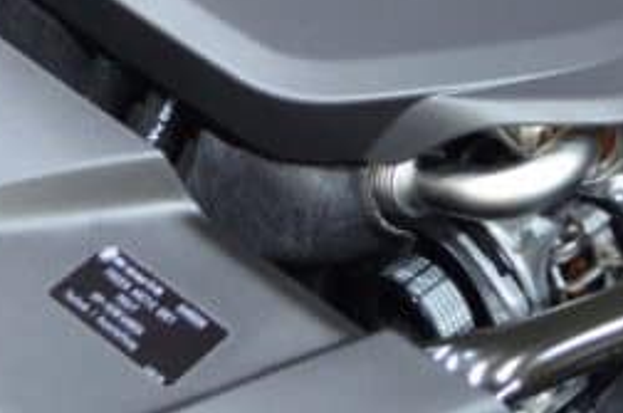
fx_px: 2004
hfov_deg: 17.4
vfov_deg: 11.4
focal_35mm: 116
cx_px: 574
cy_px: -157
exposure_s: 1/60
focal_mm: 26
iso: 500
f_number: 4.2
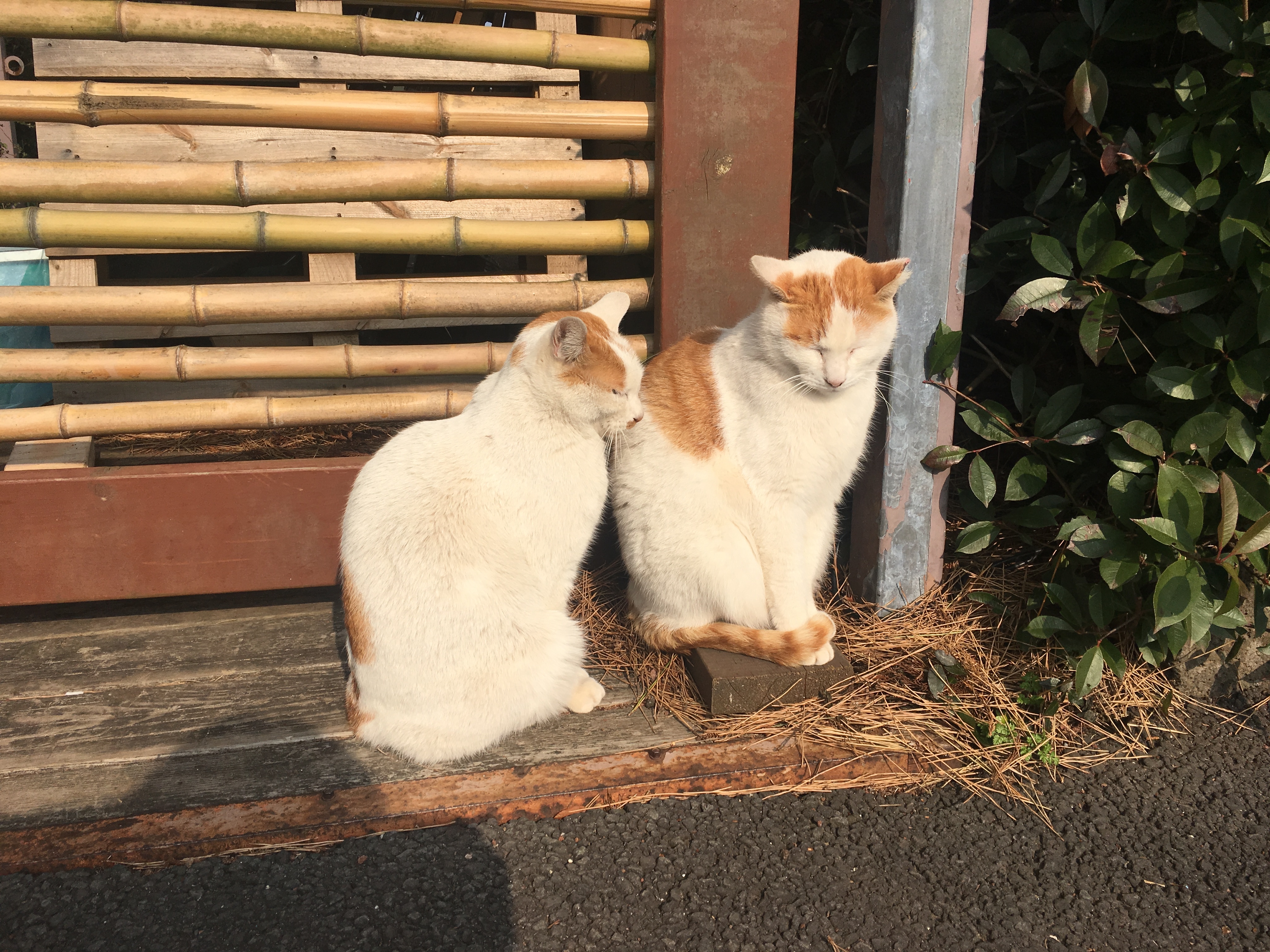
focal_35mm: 29
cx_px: 635
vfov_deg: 48.2
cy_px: 476
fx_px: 1064
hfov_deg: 61.7
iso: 25
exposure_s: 1/2079
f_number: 2.2
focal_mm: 4.15
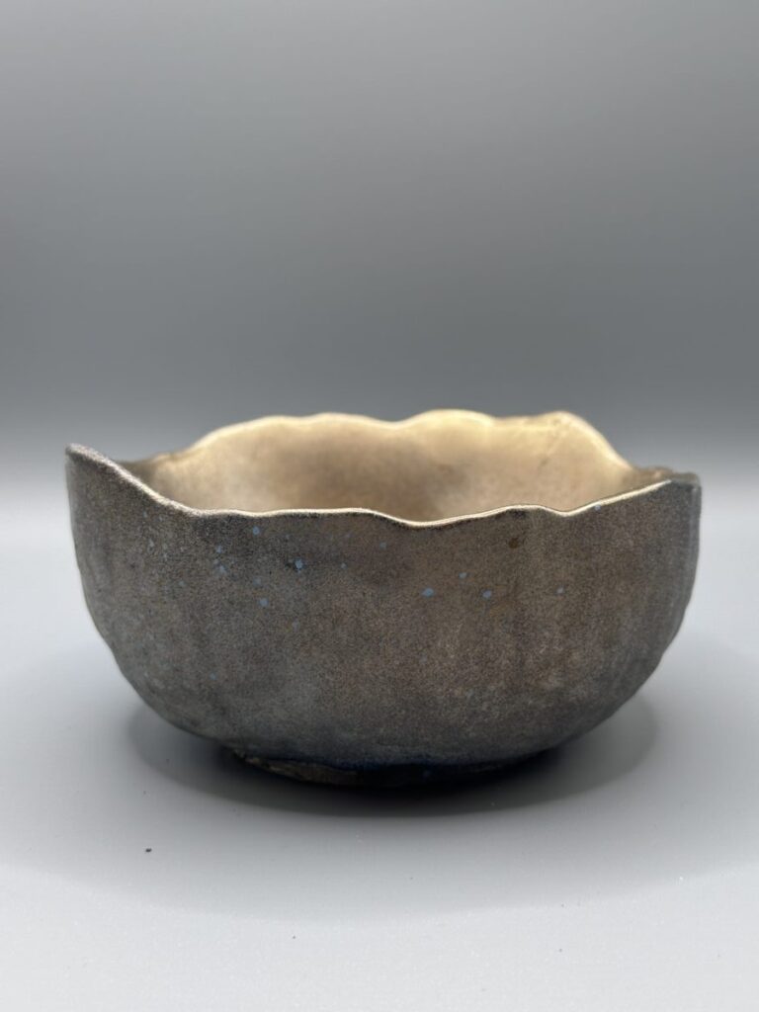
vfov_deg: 39.7
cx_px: 380
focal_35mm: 48
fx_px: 1403
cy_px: 506
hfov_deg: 30.3
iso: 125
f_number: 1.78
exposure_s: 1/146
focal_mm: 6.86
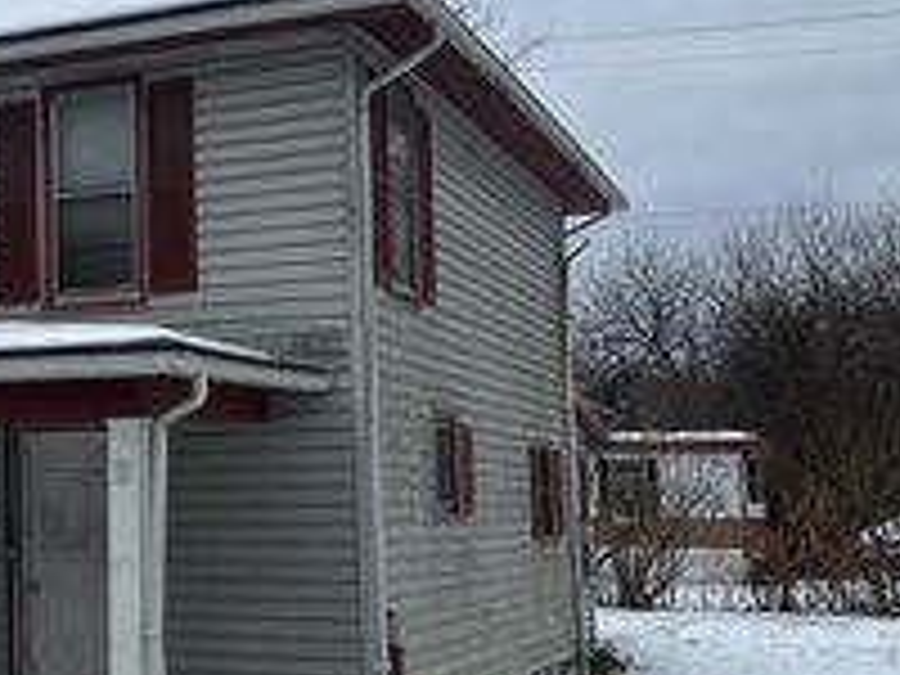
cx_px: -18
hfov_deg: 27.9
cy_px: 362
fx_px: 1690
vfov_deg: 22.6
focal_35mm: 65
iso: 50
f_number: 1.5
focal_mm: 5.7
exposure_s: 1/3257
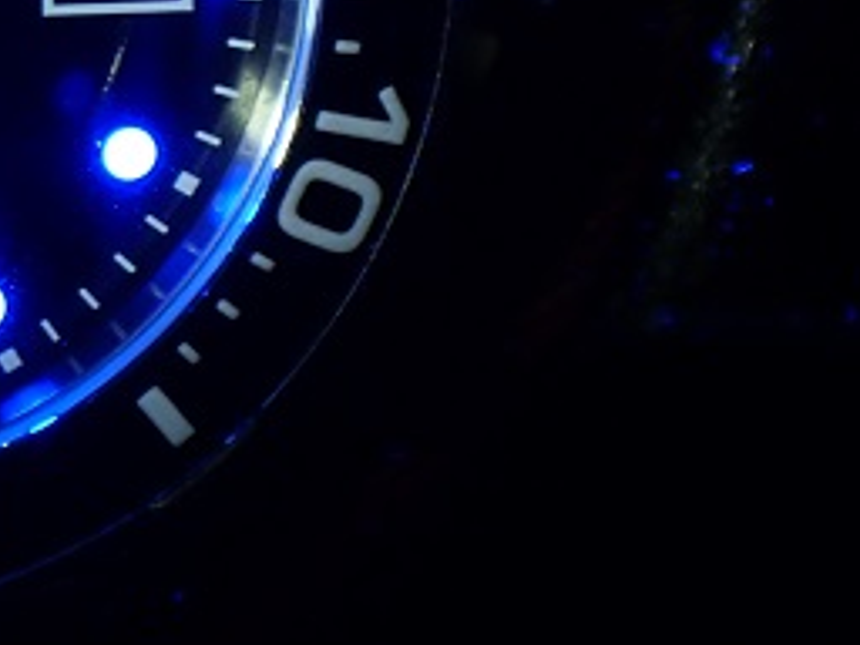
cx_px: -195
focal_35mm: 313
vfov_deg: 4.7
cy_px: -17
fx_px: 7776
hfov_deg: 6.3
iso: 100
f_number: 6.3
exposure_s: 1
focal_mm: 18
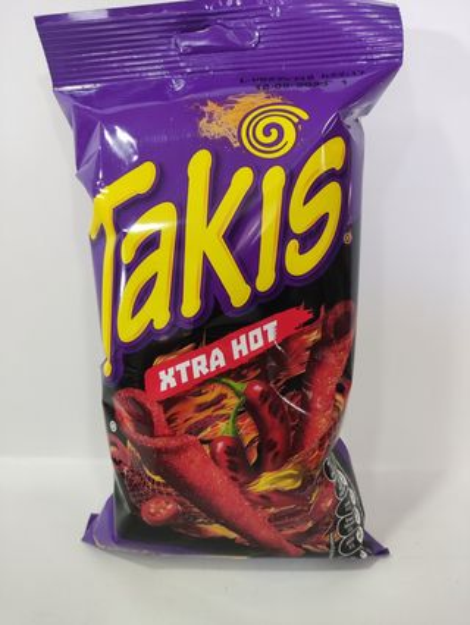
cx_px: 235
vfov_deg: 67.3
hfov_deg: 53.1
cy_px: 312
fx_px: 470
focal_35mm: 26
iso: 467
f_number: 1.79
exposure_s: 1/50
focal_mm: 4.74
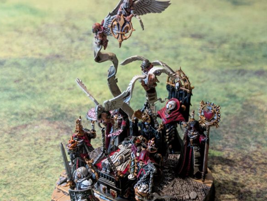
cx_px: 136
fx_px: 486
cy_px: 117
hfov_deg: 30.7
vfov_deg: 23.3
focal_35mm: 63
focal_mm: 6.81
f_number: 1.85
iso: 993
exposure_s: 1/20
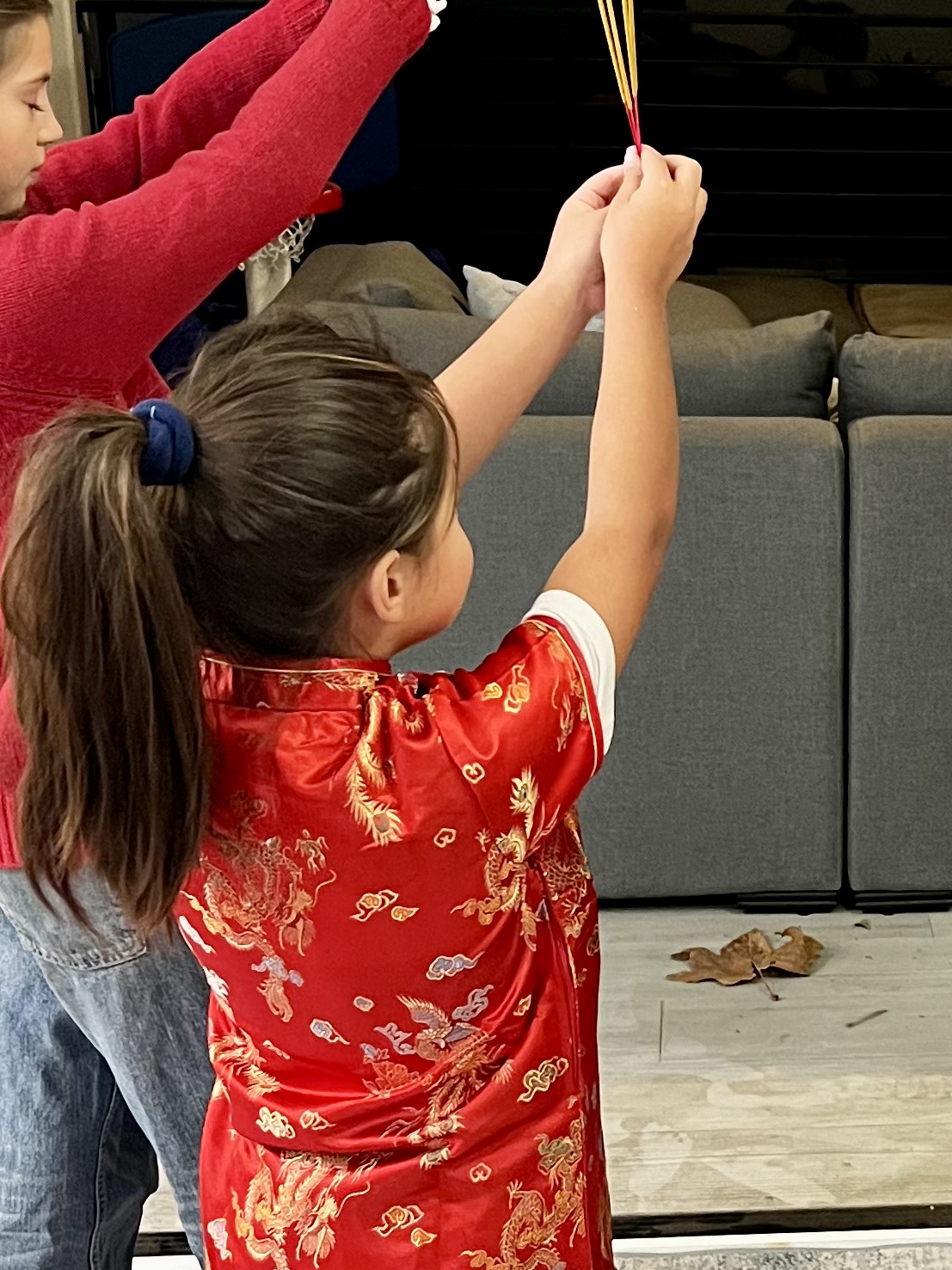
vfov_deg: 27.4
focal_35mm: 71
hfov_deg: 20.1
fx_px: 2605
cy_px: 719
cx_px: 940
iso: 400
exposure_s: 1/60
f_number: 1.5
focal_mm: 5.7
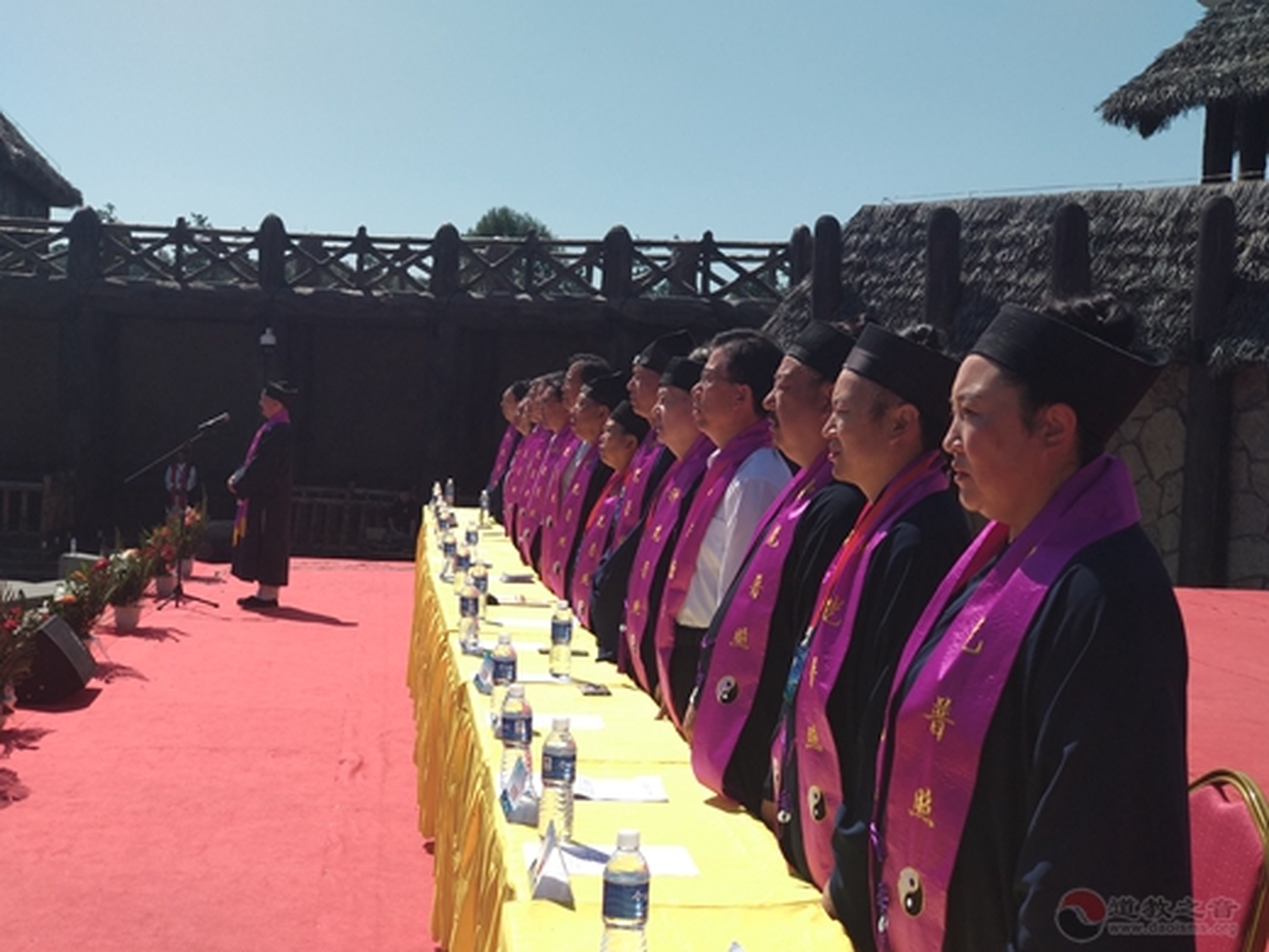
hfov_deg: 36.8
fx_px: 1906
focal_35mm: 52
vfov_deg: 28.0
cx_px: 634
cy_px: 476
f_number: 2.6
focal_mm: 5.99
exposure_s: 1/1141
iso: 100
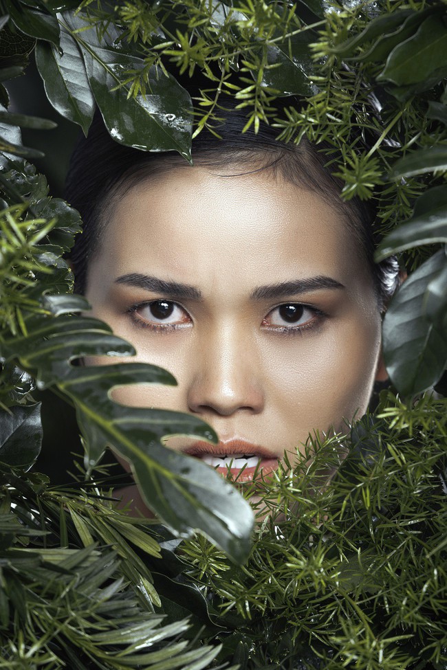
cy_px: 335
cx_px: 224
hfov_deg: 9.5
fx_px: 2700
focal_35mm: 145
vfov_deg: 14.2
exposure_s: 1/200
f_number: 4.5
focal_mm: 145
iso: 100
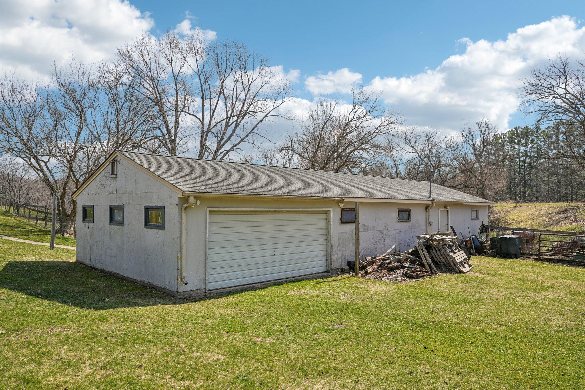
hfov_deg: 71.5
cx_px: 292
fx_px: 406
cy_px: 195
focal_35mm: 25
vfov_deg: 51.3
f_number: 6.3
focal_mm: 25
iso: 100
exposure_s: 1/400
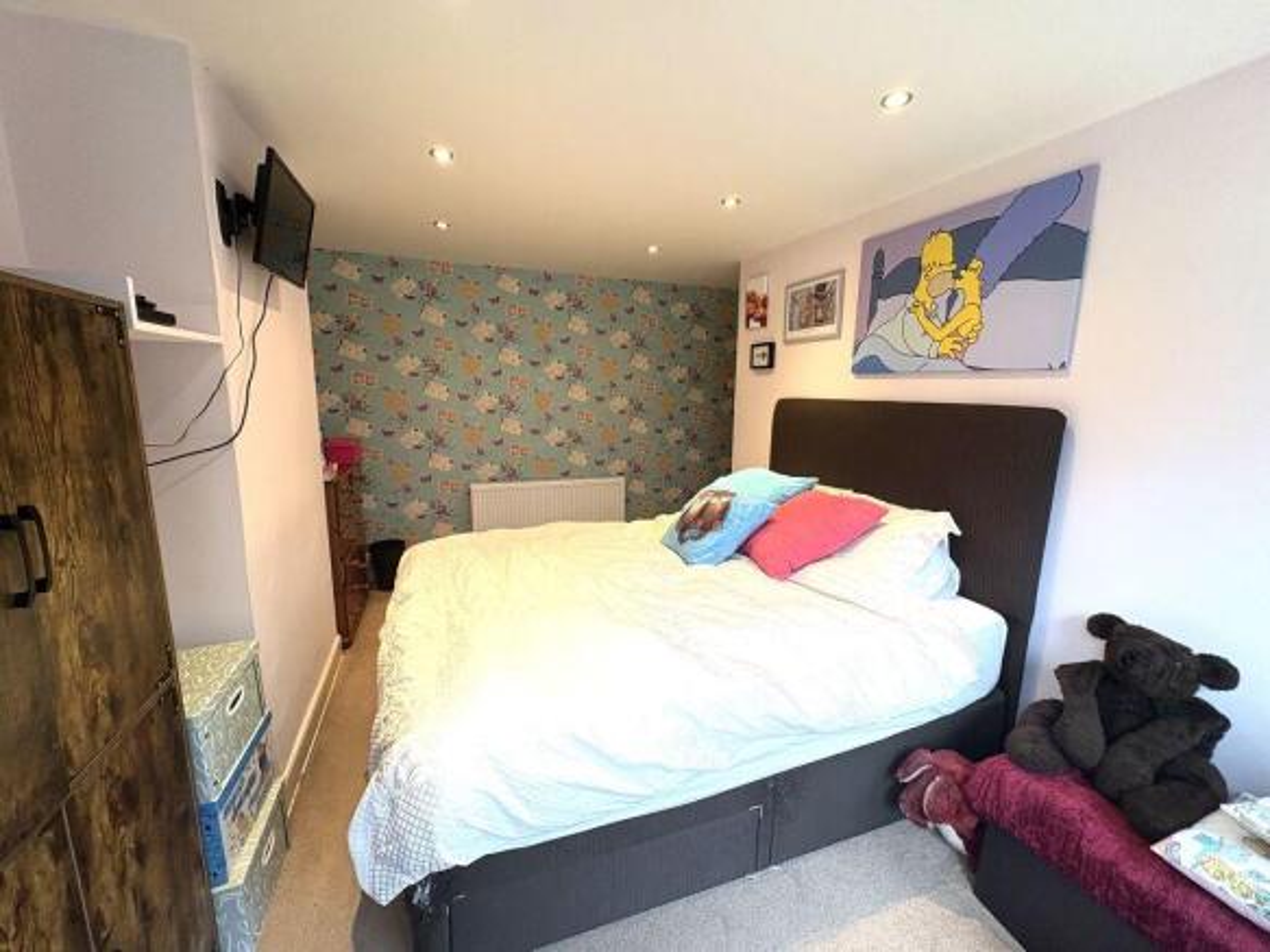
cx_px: 635
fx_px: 514
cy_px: 476
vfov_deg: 85.7
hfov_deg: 102.1
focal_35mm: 14
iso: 200
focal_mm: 2.22
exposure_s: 1/100
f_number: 2.2
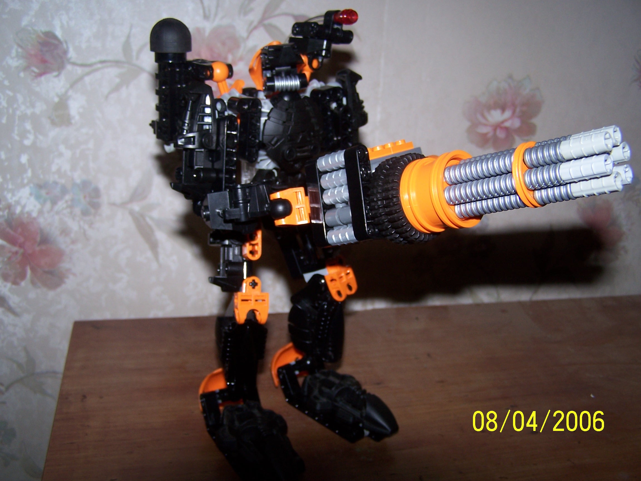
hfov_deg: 49.0
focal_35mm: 38
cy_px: 240
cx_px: 320
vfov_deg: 37.7
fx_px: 704
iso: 80
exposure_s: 1/60
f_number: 2.8
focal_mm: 6.3
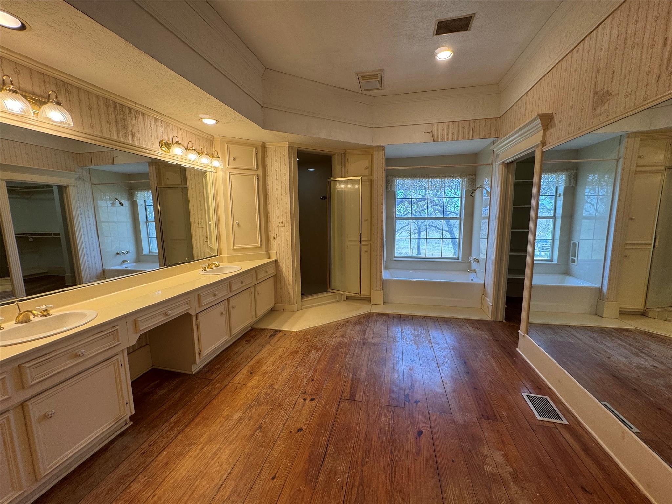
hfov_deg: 102.1
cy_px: 252
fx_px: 272
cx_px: 336
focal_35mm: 14
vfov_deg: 85.7
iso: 100
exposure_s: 1/120
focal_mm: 2.22
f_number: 2.2
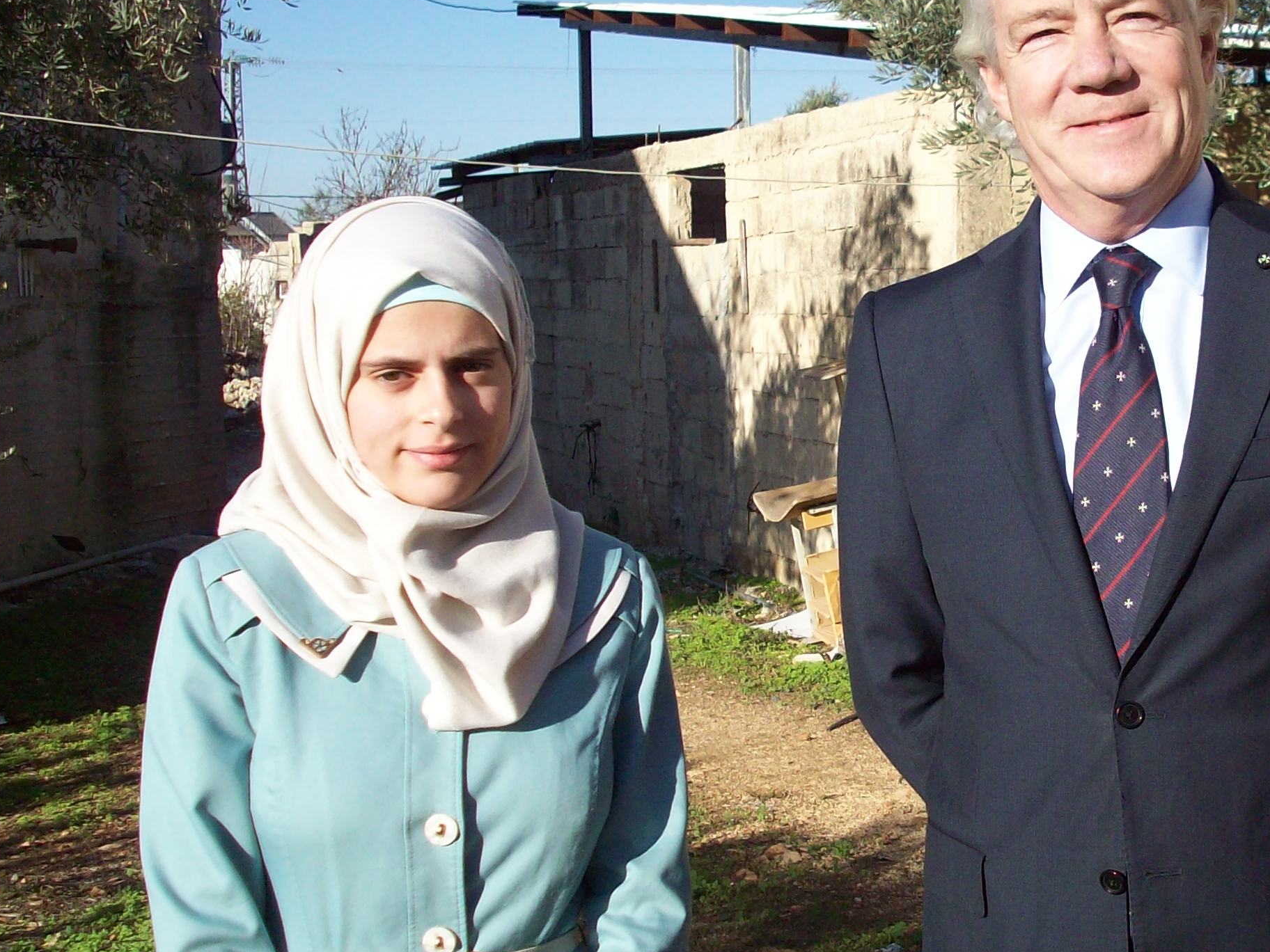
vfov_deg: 23.7
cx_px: 953
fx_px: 2275
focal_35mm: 62
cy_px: 486
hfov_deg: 30.7
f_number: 5.6
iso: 80
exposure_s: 1/1115
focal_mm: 6.2
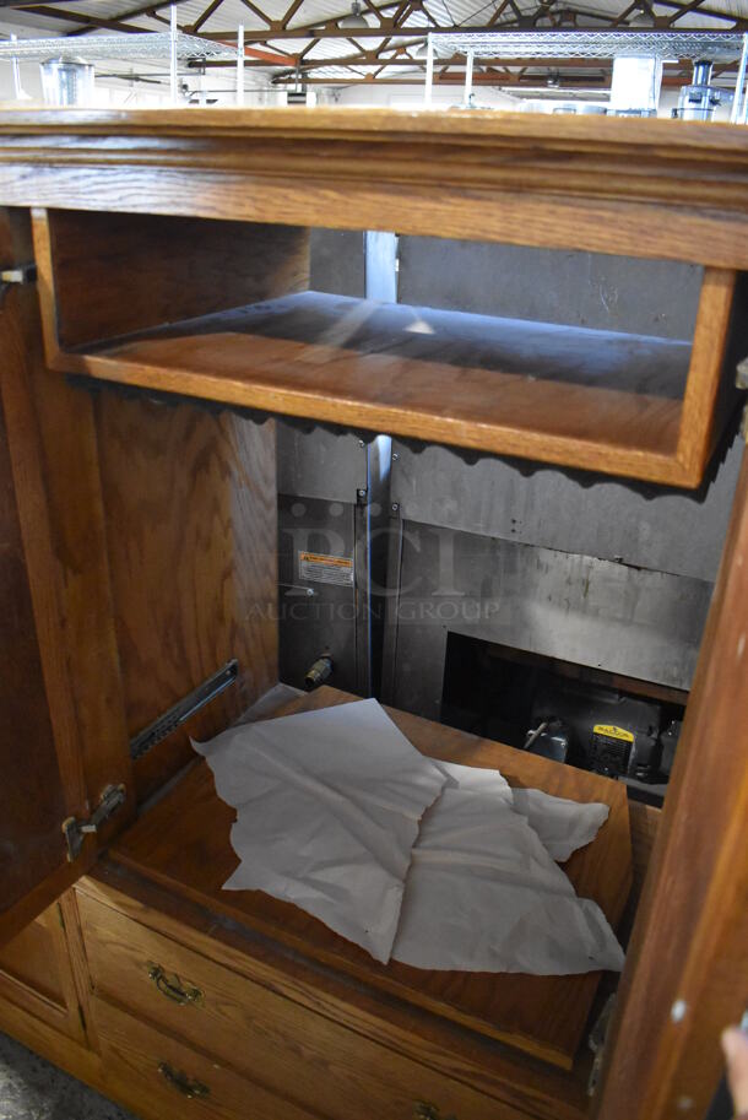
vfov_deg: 67.3
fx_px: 840
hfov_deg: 48.0
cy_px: 560
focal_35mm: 27
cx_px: 374
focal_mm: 18
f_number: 3.5
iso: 6400
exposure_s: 1/125
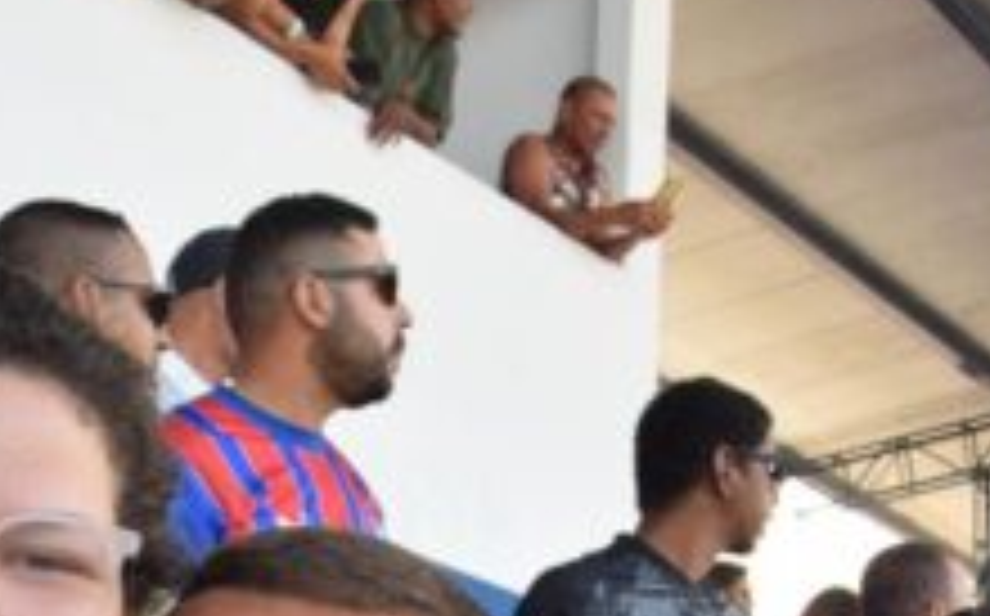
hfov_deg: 22.2
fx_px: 2507
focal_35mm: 93
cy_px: 973
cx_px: 270
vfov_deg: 13.1
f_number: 7.1
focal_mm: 18
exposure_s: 1/160
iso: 400
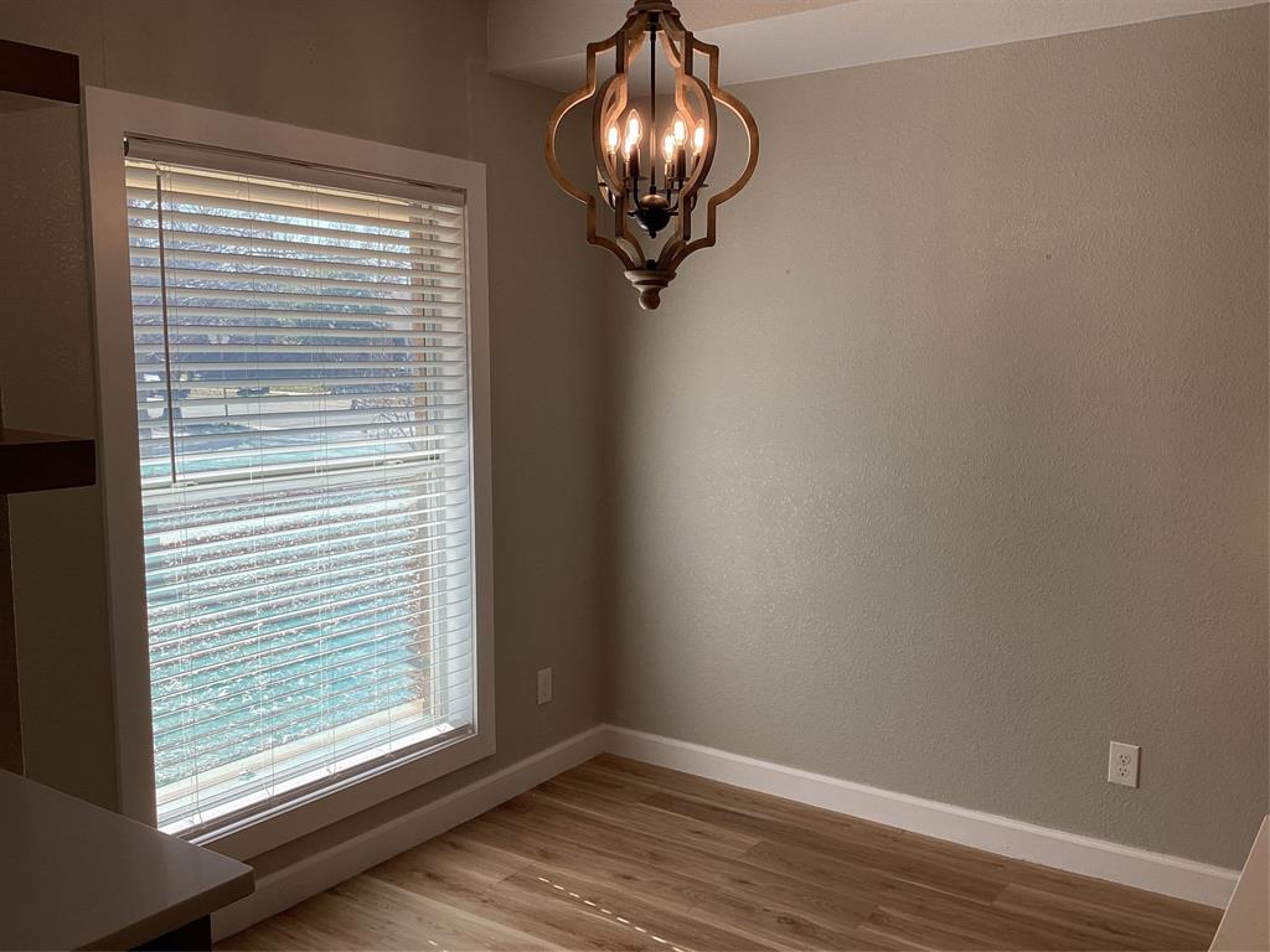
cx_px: 635
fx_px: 1137
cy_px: 476
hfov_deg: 58.4
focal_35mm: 31
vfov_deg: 45.4
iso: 25
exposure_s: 1/144
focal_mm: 3.3
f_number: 2.4
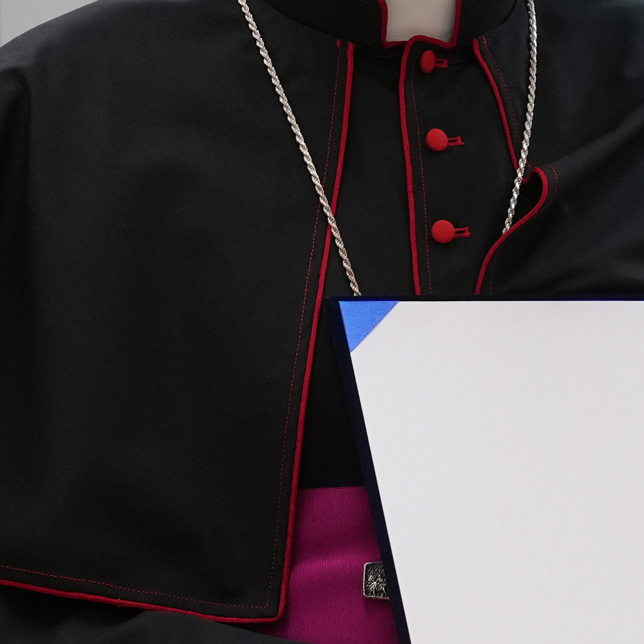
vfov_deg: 8.7
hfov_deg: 8.5
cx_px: 839
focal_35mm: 202
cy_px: 203
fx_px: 4252
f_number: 5
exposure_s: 1/160
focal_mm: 48
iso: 1600
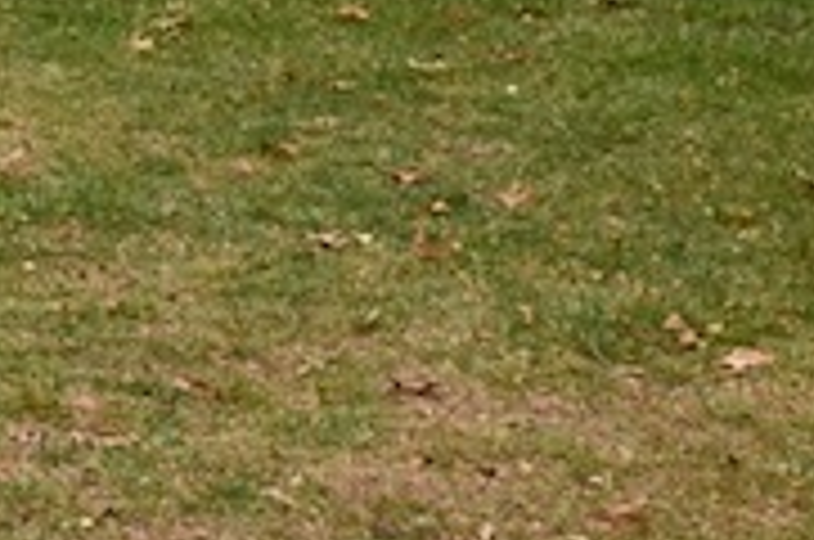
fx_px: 5733
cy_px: -634
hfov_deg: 8.1
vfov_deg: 5.3
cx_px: -112
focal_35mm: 254
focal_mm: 24
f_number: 11
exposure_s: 1/100
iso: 200
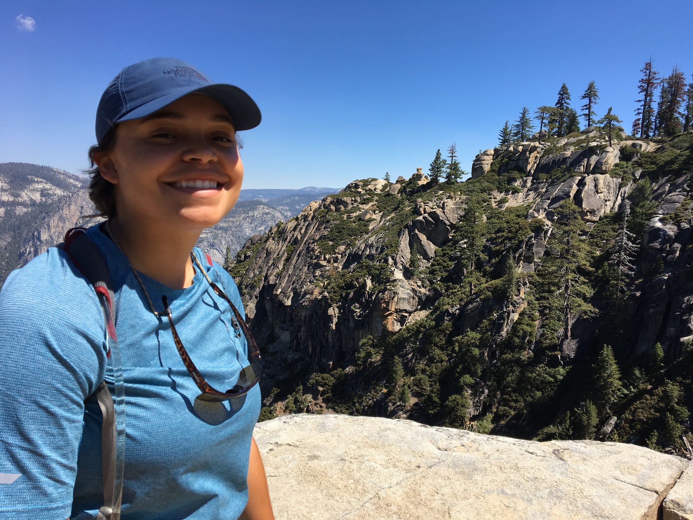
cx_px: 346
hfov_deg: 61.7
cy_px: 260
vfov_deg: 48.2
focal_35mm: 29
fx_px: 581
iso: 25
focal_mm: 4.15
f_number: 2.2
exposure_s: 1/1326
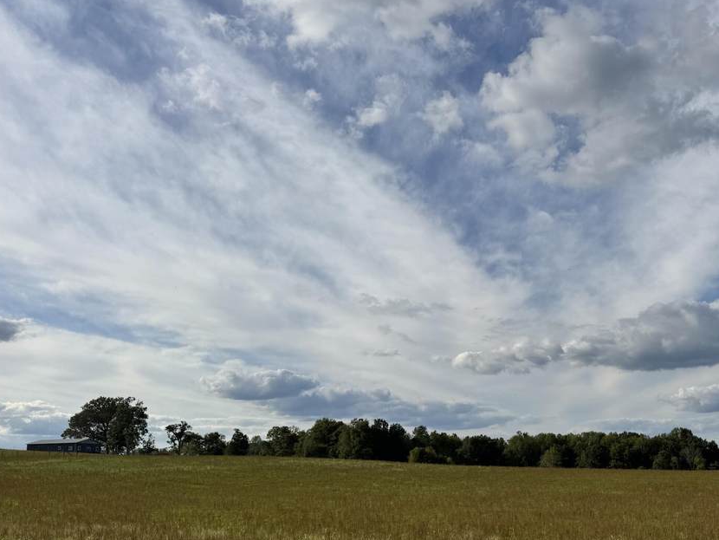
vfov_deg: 38.2
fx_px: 769
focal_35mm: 37
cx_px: 547
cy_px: 369
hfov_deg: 48.1
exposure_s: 1/7937
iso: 80
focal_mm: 6.76
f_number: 1.78
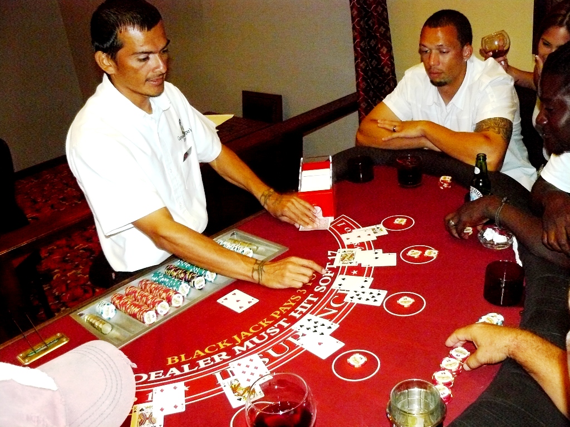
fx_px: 593
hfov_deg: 51.4
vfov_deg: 39.7
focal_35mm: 36
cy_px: 214
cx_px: 285
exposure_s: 1/30
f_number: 2.8
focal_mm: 6
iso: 800
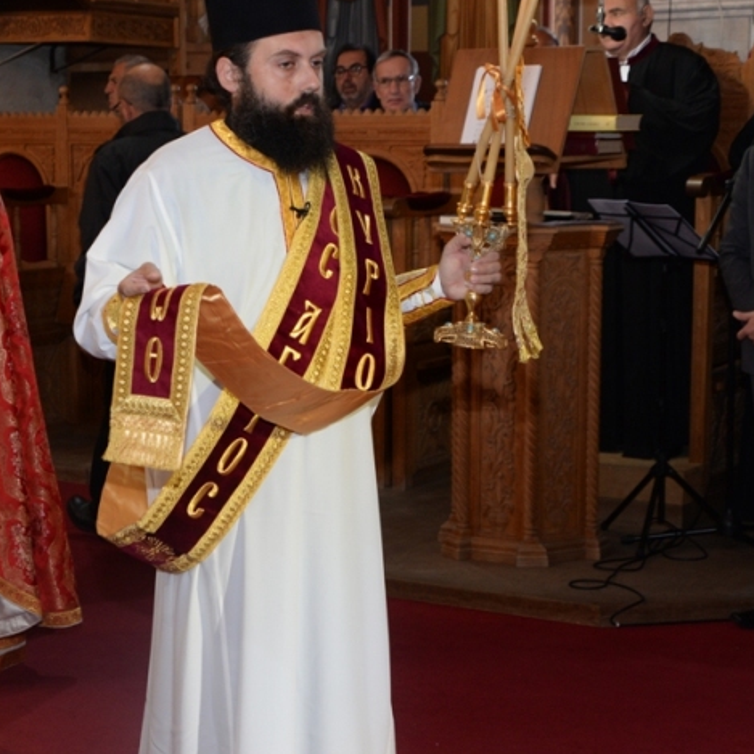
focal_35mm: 87
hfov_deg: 19.9
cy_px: 443
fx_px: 2144
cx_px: 270
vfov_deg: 19.9
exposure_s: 1/60
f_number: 5.6
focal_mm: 50
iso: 1000
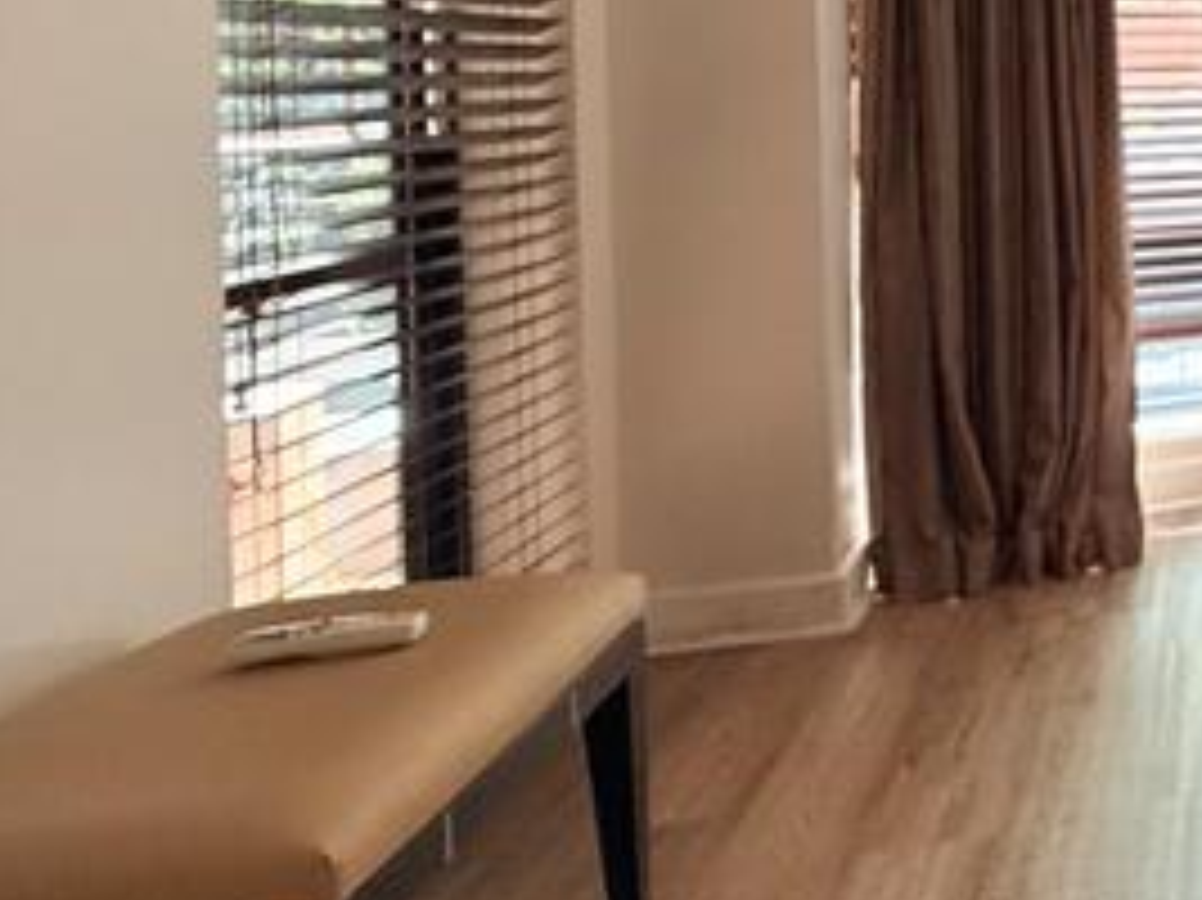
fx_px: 1458
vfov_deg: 32.2
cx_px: 1639
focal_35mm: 42
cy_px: 45
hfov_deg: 31.7
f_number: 2.2
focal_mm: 2.22
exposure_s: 1/99
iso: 100
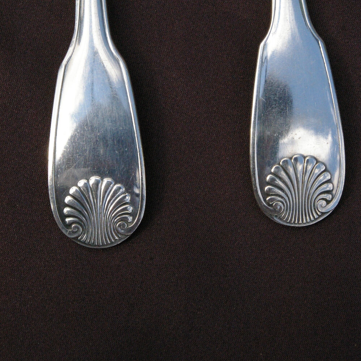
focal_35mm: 50
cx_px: 181
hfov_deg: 34.0
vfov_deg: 33.3
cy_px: 89
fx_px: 590
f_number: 9.5
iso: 1600
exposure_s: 1/750
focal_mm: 26
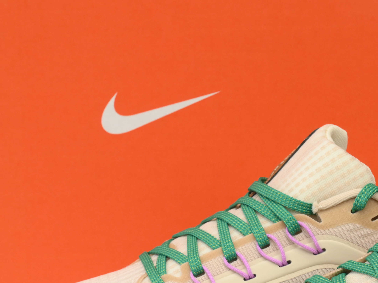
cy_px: 236
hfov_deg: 19.8
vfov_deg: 14.8
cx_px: 256
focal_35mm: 99
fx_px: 1081
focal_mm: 31
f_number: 11
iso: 500
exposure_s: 1/100
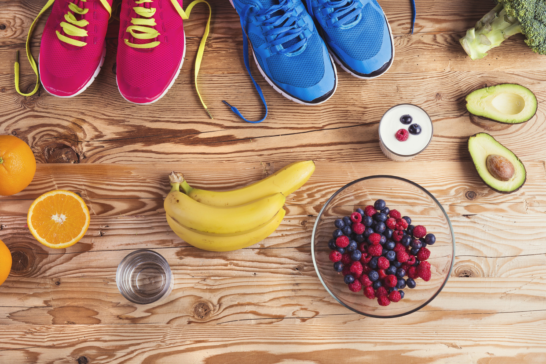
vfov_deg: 19.5
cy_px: 182
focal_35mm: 70
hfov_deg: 28.8
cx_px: 273
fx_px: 1062
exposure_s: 1/160
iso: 100
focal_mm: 70
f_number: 13
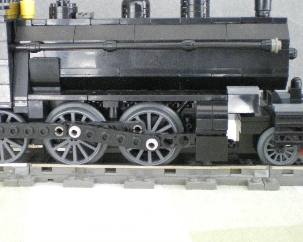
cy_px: 105
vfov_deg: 23.5
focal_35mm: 65
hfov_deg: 29.0
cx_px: 114
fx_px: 583
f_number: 3.1
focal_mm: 6.3
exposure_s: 1/50
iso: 500
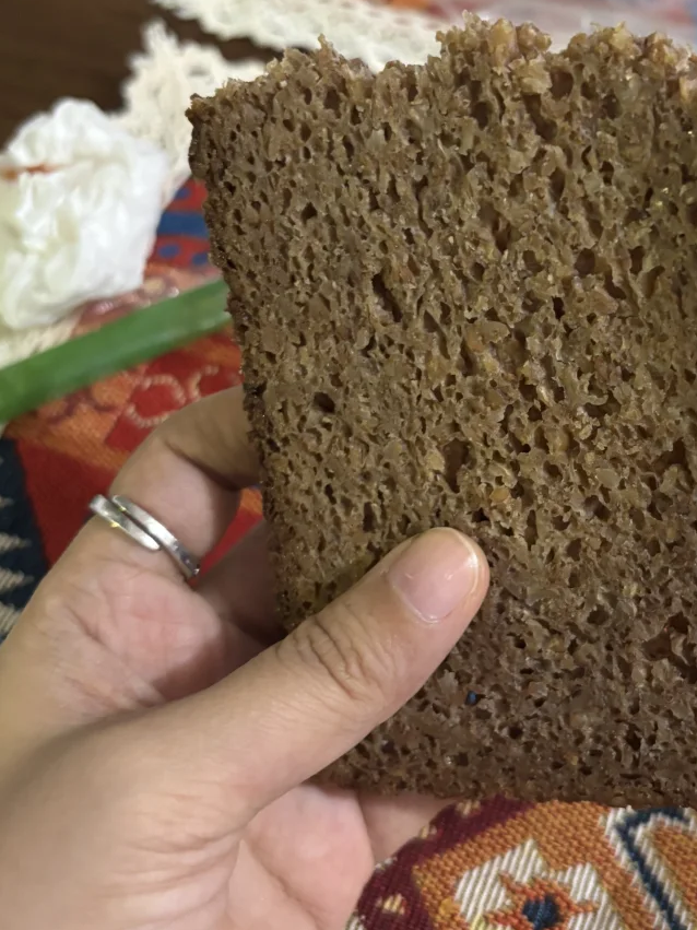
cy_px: 389
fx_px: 1182
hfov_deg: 31.9
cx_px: 572
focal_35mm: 44
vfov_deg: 42.8
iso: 640
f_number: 1.6
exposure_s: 1/36
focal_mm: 5.96
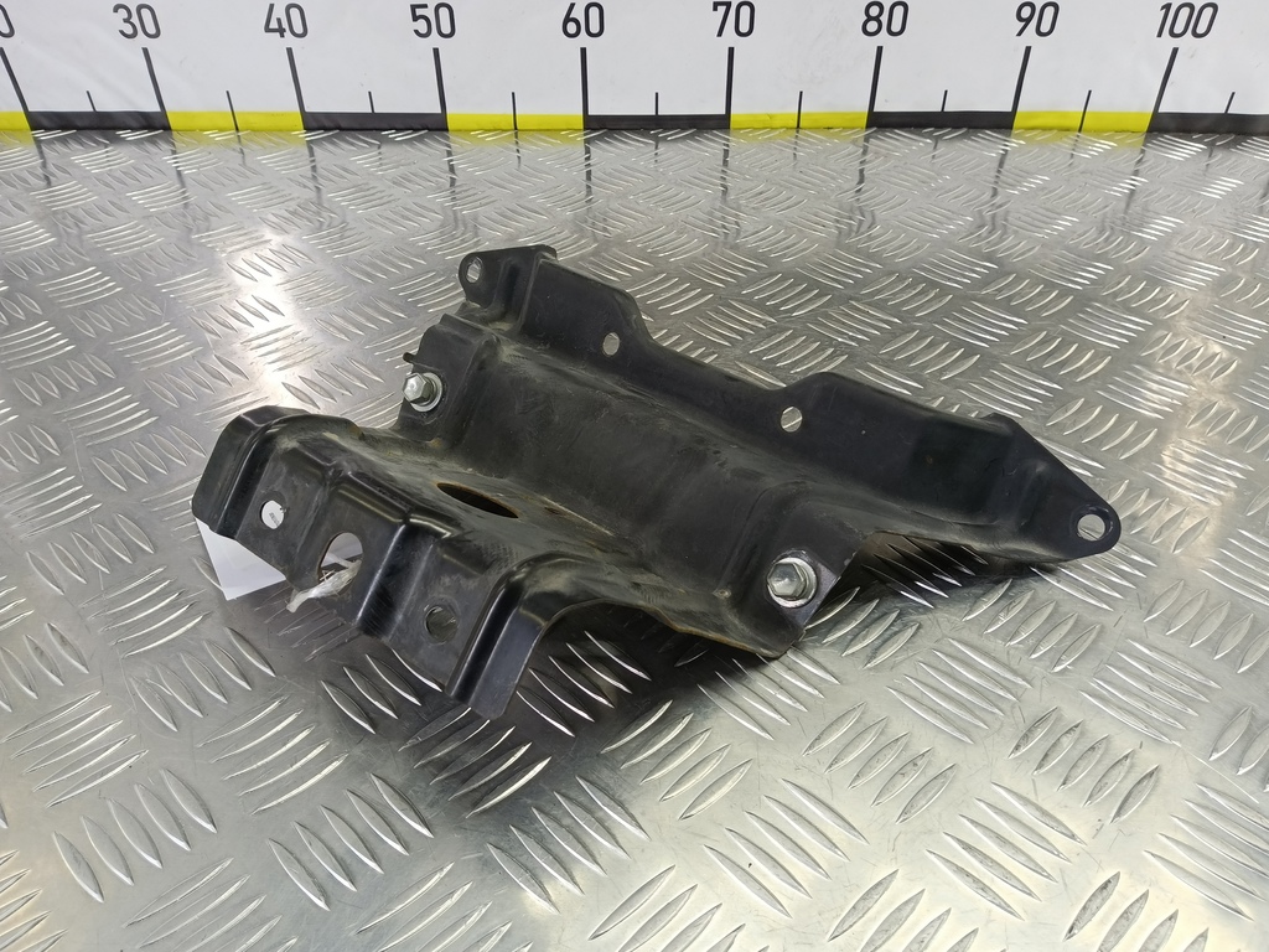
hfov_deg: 73.9
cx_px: 634
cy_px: 476
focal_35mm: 23
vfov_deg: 58.9
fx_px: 843
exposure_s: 1/50
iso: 143
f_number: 1.6
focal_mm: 4.11
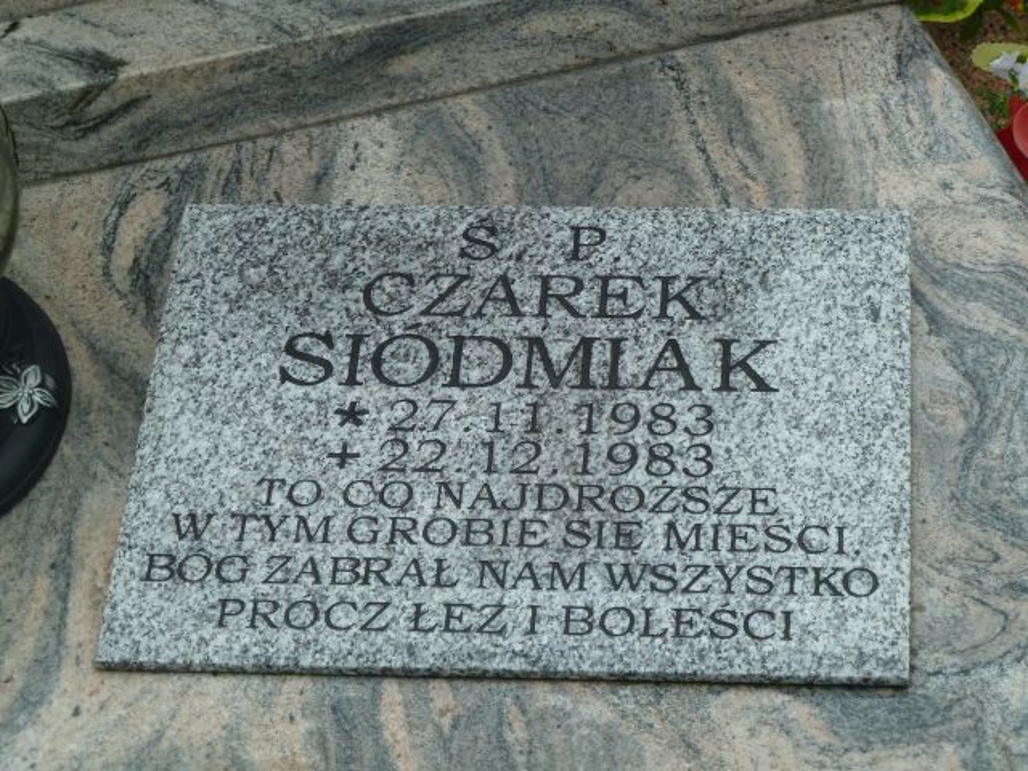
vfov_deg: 13.3
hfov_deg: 17.7
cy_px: 386
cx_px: 514
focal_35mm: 111
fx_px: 3296
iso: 160
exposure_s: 1/400
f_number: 4.4
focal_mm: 18.2
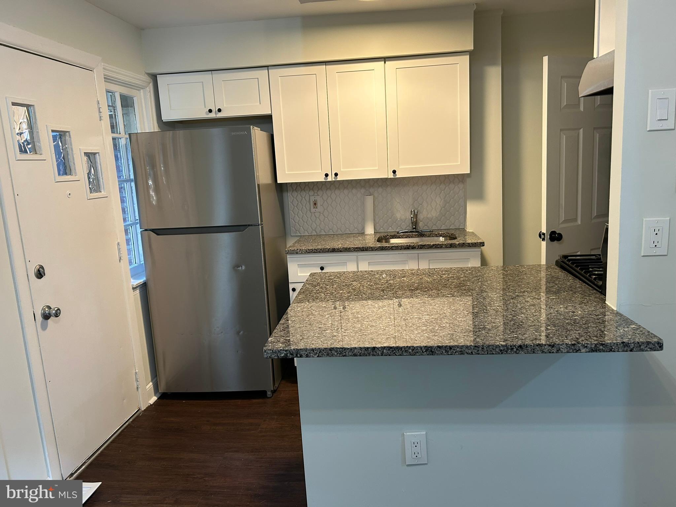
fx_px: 508
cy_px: 254
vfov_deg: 53.1
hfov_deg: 67.3
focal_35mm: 26
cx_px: 338
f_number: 1.5
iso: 100
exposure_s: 1/60
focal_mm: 5.7
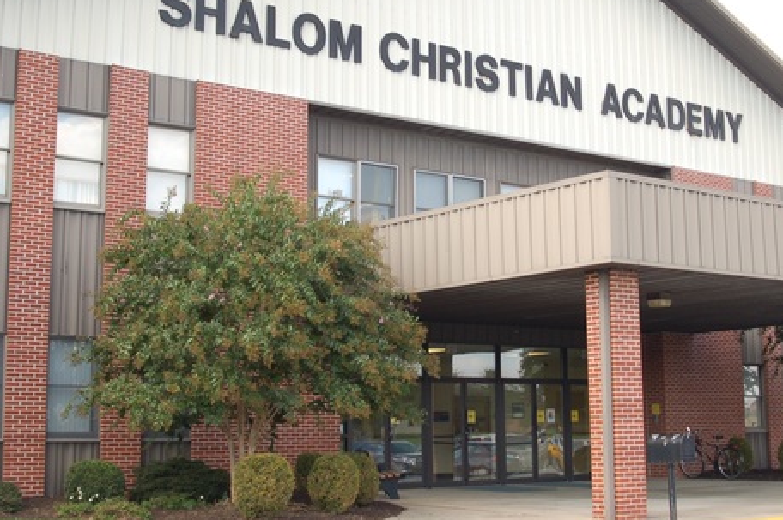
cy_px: 178
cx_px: 465
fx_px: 1282
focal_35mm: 59
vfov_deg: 22.9
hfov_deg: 33.9
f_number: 5
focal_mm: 28
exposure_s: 1/100
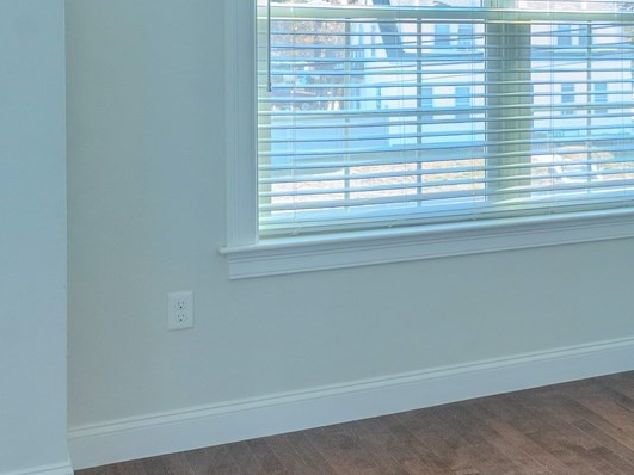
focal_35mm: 63
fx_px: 1154
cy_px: 77
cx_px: 801
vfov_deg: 22.9
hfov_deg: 26.5
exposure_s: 1/40
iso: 1600
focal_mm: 17
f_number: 8
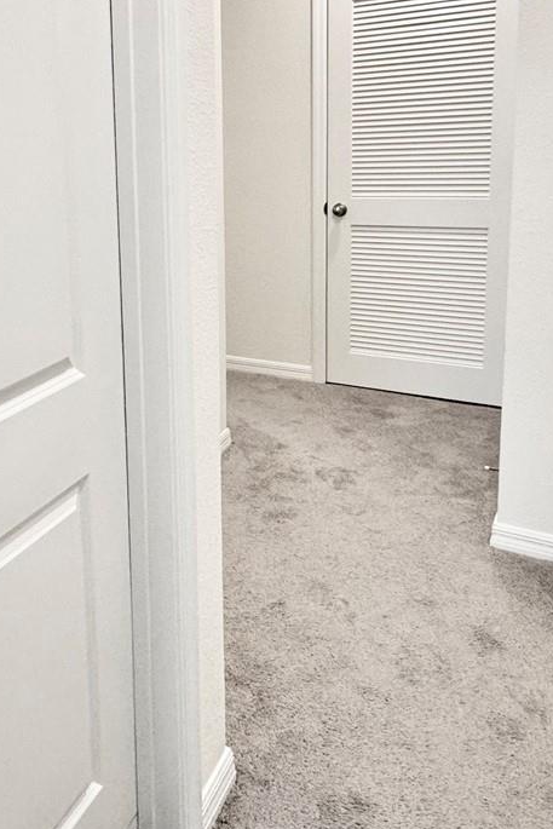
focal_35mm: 34
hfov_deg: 35.3
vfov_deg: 54.2
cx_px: 4
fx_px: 783
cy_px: 253
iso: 160
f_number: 2.2
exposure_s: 1/120
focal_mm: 2.22
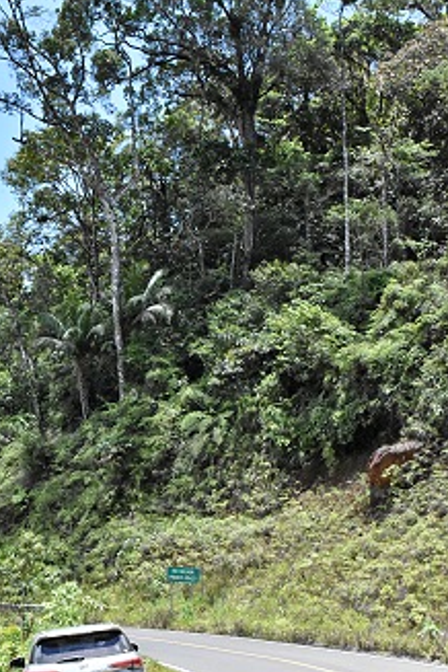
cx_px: 176
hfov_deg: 19.7
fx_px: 1288
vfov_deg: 29.2
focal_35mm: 69
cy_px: 344
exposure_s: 1/2500
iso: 2500
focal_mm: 34
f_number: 10
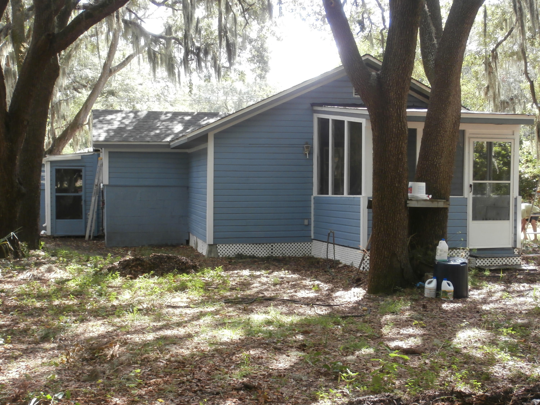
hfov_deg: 40.4
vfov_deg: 30.9
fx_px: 733
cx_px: 270
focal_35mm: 47
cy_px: 202
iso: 160
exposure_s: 1/80
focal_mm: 8.29
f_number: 4.2
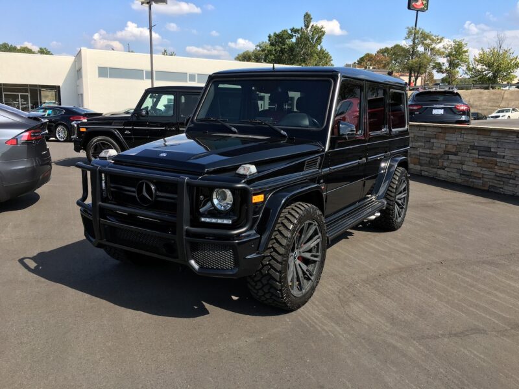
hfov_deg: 61.7
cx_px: 260
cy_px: 194
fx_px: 435
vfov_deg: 48.2
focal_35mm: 29
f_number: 2.2
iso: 25
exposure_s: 1/1116
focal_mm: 4.15
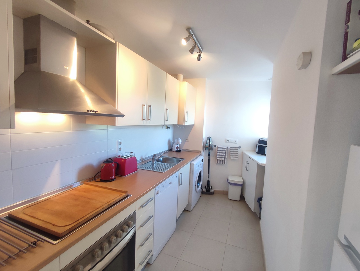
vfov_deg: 78.2
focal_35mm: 16
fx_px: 166
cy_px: 136
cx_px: 180
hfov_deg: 94.5
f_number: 2.2
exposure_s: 1/50
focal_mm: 1.65
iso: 167
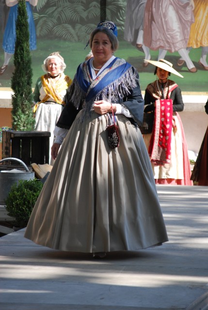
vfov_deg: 9.1
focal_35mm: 225
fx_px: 1943
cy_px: 155
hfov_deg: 6.1
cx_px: 104
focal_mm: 150
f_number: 5.3
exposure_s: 1/500
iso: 360
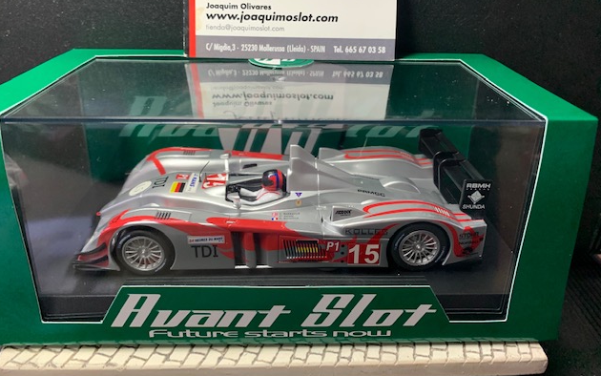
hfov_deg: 66.5
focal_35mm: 28
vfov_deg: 44.4
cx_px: 302
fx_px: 459
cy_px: 157
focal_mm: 4.25
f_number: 1.8
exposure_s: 1/50
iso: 160
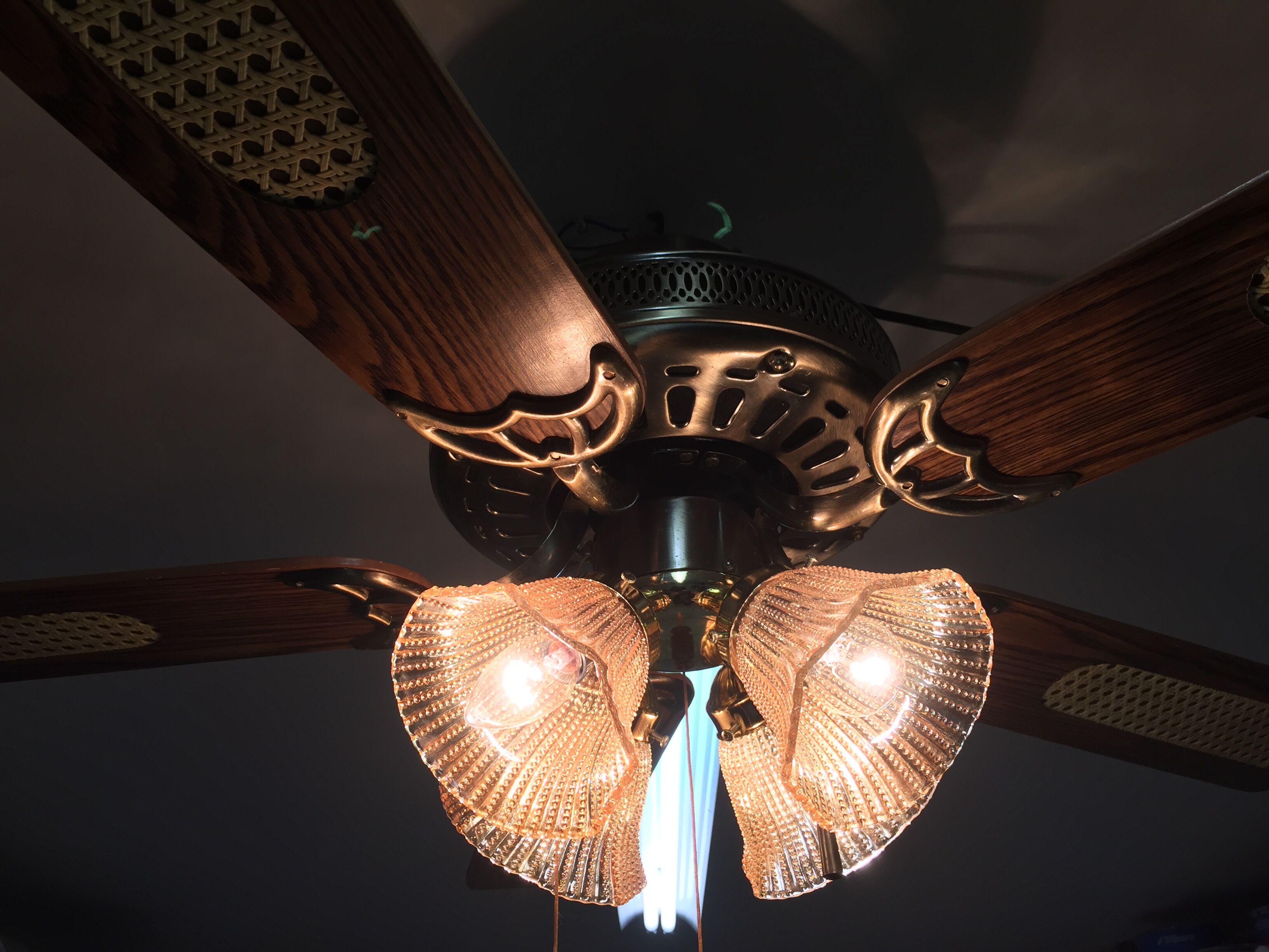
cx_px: 634
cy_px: 476
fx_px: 1063
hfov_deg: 61.7
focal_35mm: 29
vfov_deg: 48.2
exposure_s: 1/100
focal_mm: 4.15
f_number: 2.2
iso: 40
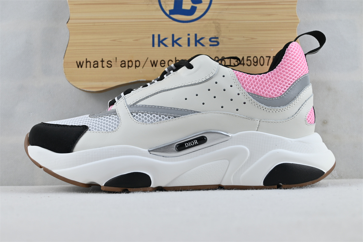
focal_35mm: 50
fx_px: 499
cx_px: 182
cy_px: 121
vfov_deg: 27.3
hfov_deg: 40.0
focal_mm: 33
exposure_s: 1/60
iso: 100
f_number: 5
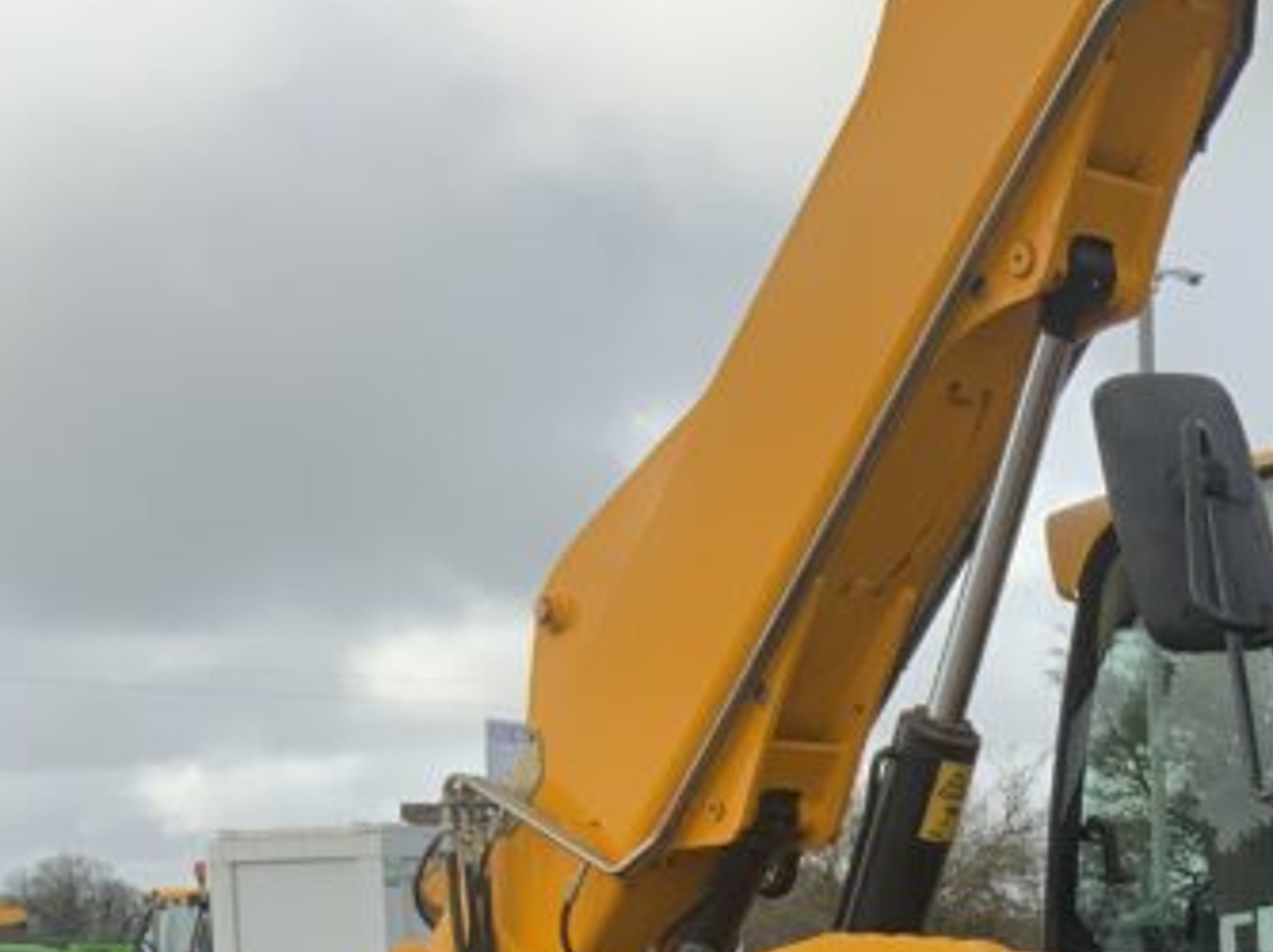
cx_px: 1734
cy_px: 1375
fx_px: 3271
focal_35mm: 89
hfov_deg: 19.9
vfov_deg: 15.4
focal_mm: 3
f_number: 1.8
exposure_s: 1/620
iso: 16
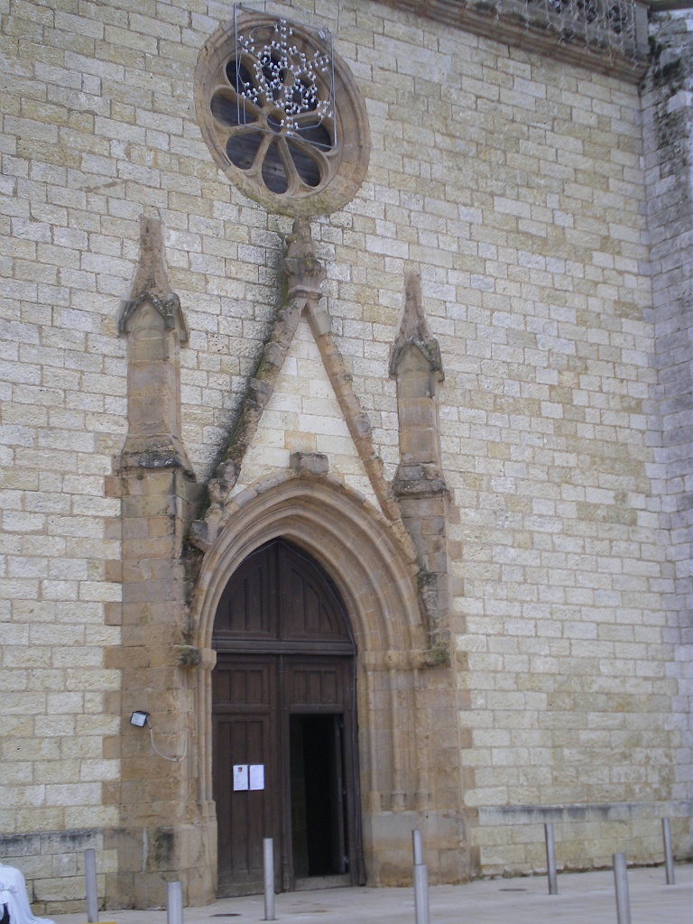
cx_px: 346
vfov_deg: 34.3
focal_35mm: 56
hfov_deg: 26.1
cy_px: 462
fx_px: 1495
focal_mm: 9.3
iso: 80
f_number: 3.9
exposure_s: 1/50
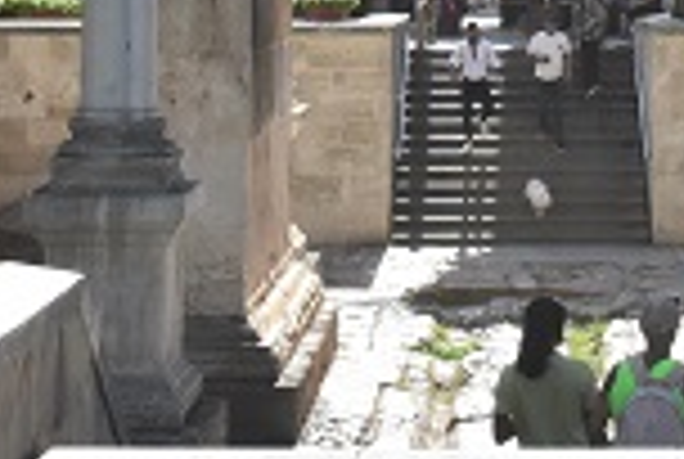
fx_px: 2475
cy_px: -396
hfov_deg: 15.6
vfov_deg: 10.0
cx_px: 590
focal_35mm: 130
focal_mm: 22
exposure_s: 1/800
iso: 1600
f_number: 14
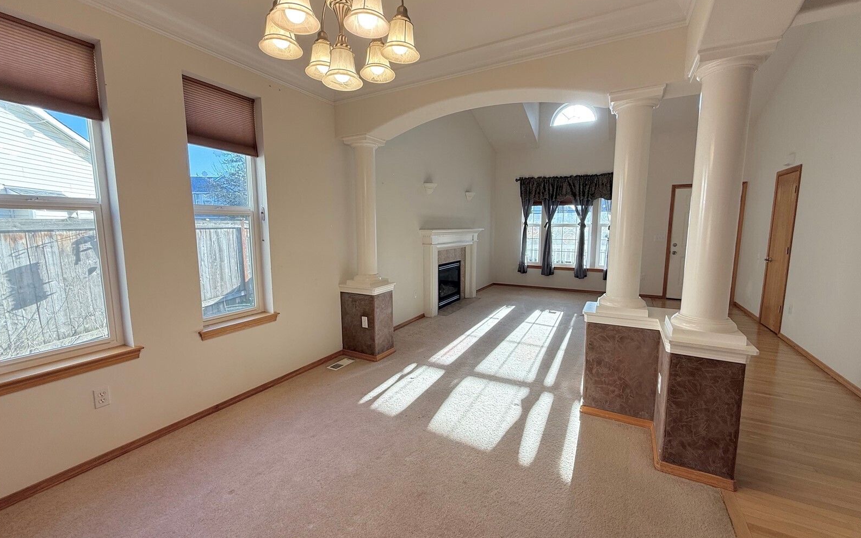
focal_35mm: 15
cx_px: 430
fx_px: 352
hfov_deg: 101.5
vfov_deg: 74.8
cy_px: 269
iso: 64
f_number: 2.2
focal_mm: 2.22
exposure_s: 1/122
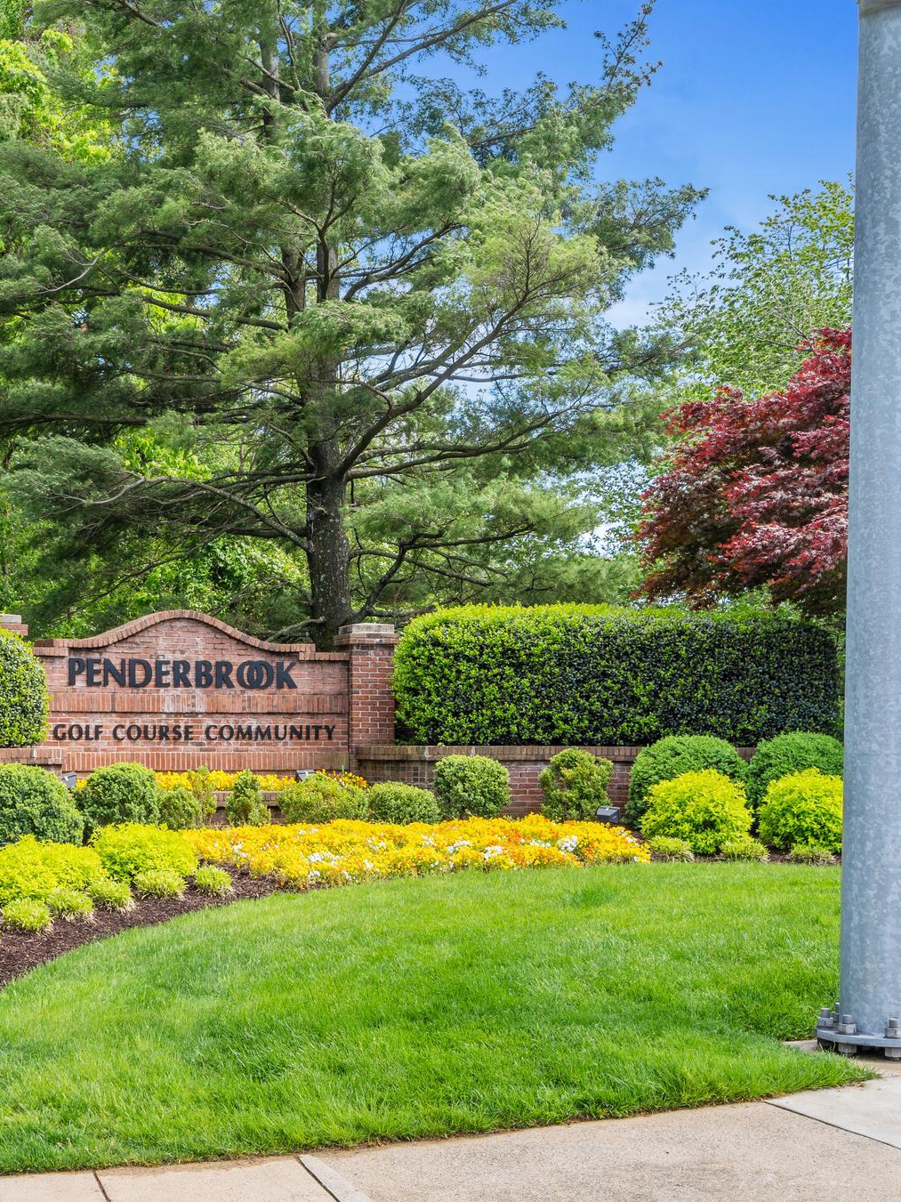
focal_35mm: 51
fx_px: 1770
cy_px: 603
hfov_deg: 27.6
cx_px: 111
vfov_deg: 37.5
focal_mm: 35
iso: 100
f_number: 8
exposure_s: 1/125
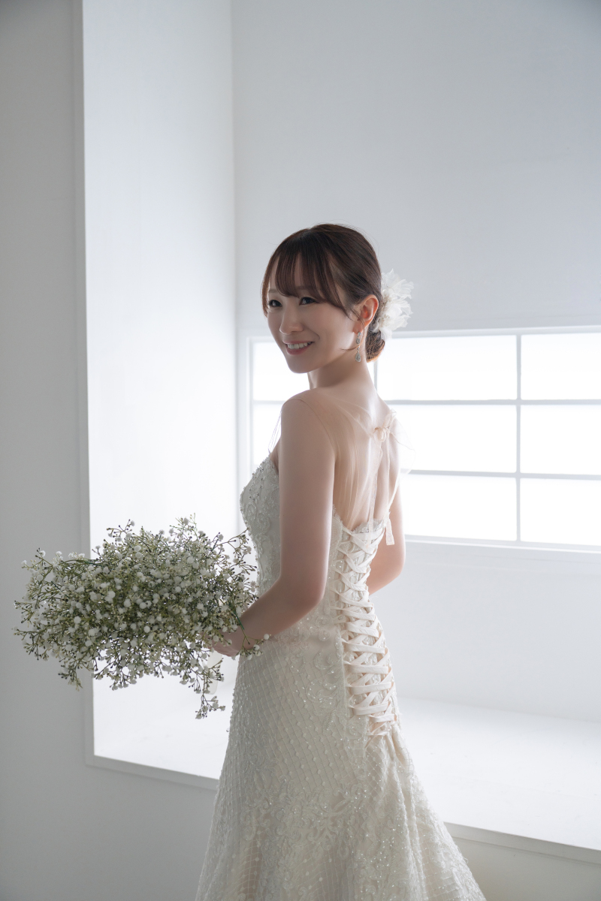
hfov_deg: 36.1
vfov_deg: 52.1
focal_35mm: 37
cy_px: 450
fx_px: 921
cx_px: 300
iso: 100
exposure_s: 1/200
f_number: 2.8
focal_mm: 36.8
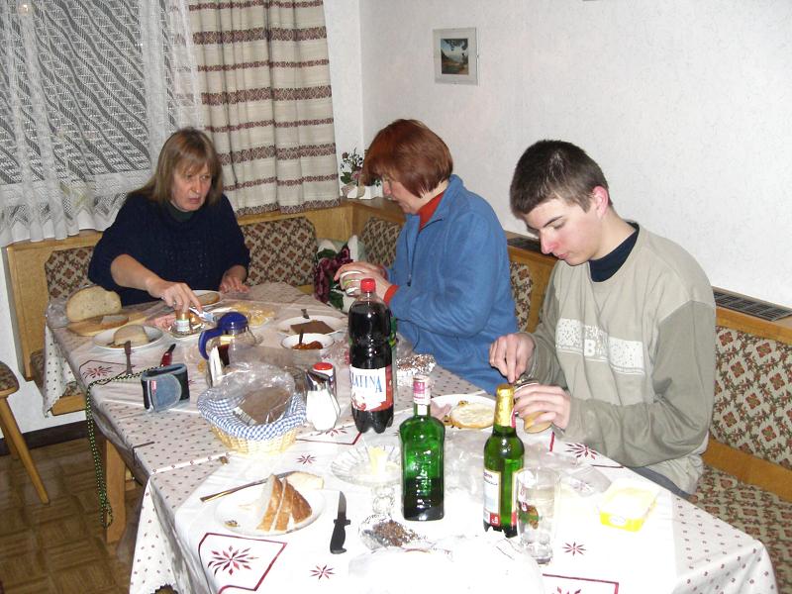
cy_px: 297
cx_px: 396
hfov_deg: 49.0
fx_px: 869
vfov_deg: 37.7
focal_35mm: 38
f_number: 3.1
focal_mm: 6.3
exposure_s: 1/60
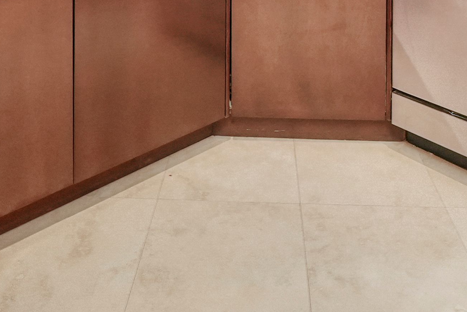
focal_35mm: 39
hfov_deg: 49.5
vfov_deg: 25.4
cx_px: 235
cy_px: -162
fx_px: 506
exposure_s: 1/15
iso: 2500
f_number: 13
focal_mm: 12
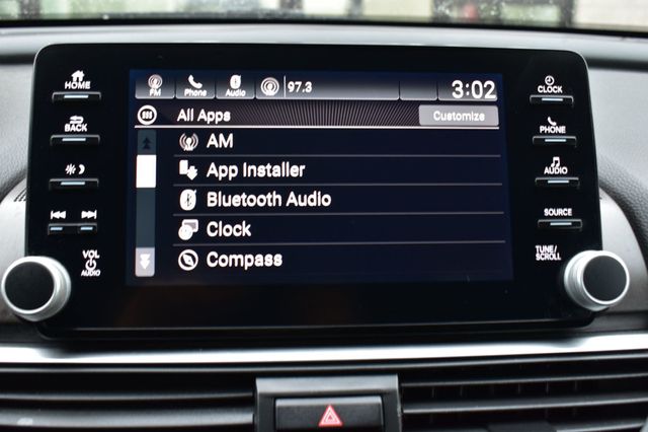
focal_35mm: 42
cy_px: 216
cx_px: 324
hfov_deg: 46.4
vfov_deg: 31.9
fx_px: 756
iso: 400
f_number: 6.3
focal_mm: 28
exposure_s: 1/15
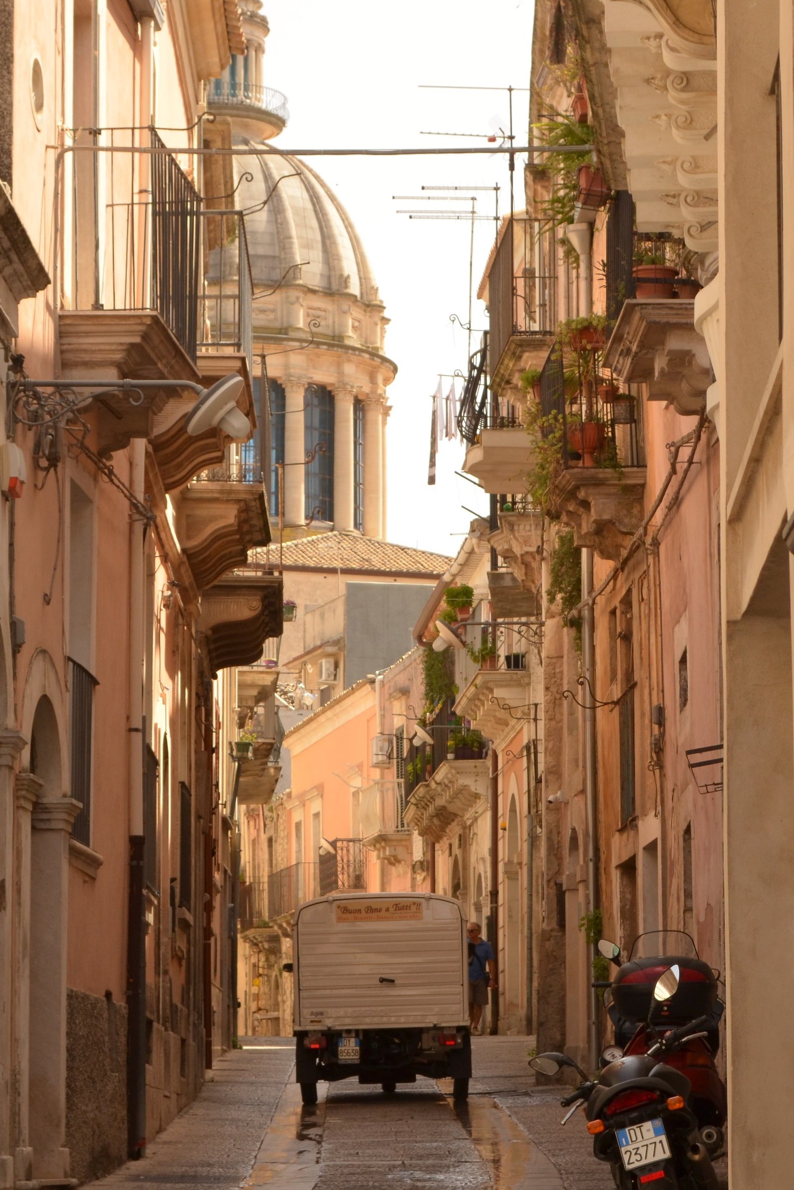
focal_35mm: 69
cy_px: 595
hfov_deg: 19.7
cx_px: 397
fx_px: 2283
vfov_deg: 29.2
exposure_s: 1/400
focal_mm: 46
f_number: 10
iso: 400
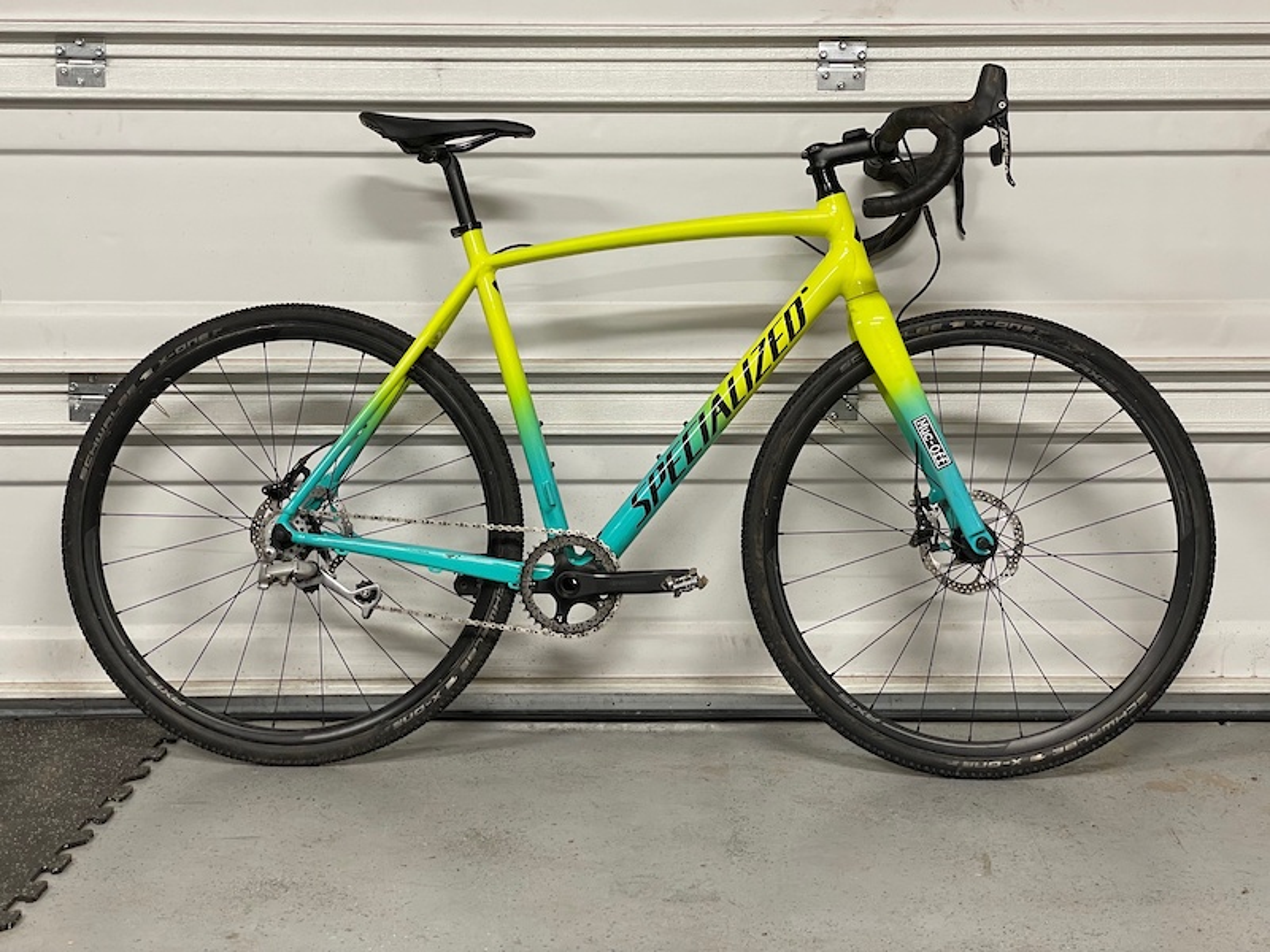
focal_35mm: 52
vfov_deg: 28.0
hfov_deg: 36.8
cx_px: 635
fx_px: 1908
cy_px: 476
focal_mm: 6
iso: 125
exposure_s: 1/60
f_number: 2
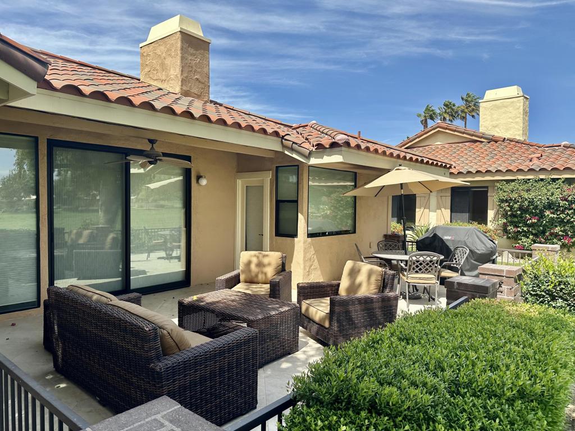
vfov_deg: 56.8
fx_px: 399
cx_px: 288
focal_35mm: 24
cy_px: 216
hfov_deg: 71.6
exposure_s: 1/3247
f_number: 1.78
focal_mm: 6.86
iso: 80
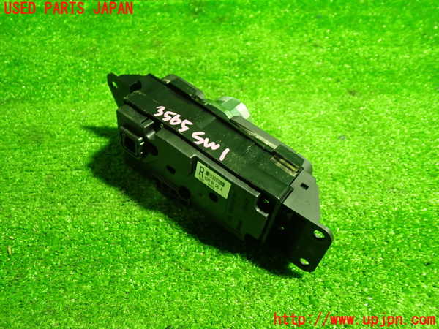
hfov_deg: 60.0
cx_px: 220
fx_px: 380
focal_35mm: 30
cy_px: 164
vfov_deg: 46.8
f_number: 2.3
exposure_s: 1/30
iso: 640
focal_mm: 5.4
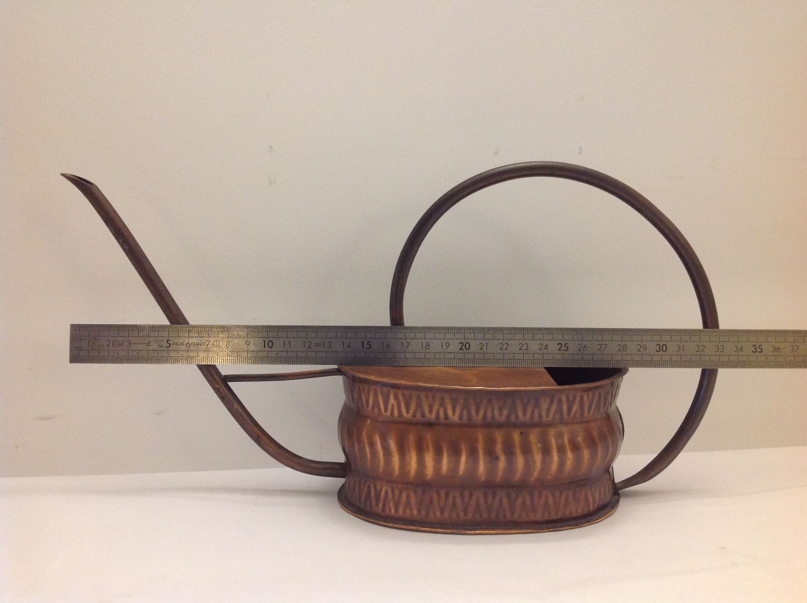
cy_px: 302
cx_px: 404
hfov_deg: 52.7
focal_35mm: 35
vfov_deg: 40.6
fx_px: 815
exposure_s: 1/15
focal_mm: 4.28
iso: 200
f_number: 2.4
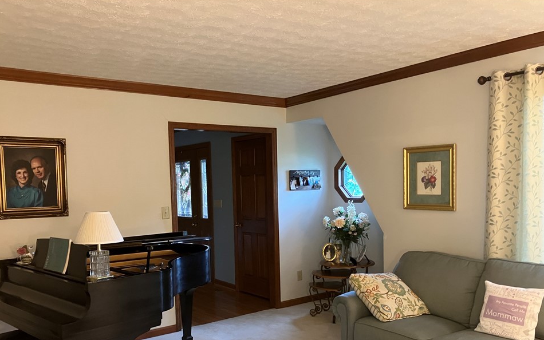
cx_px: 255
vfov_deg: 39.1
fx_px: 474
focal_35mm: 32
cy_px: 215
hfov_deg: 59.6
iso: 320
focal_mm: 3.99
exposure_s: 1/30
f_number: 1.8
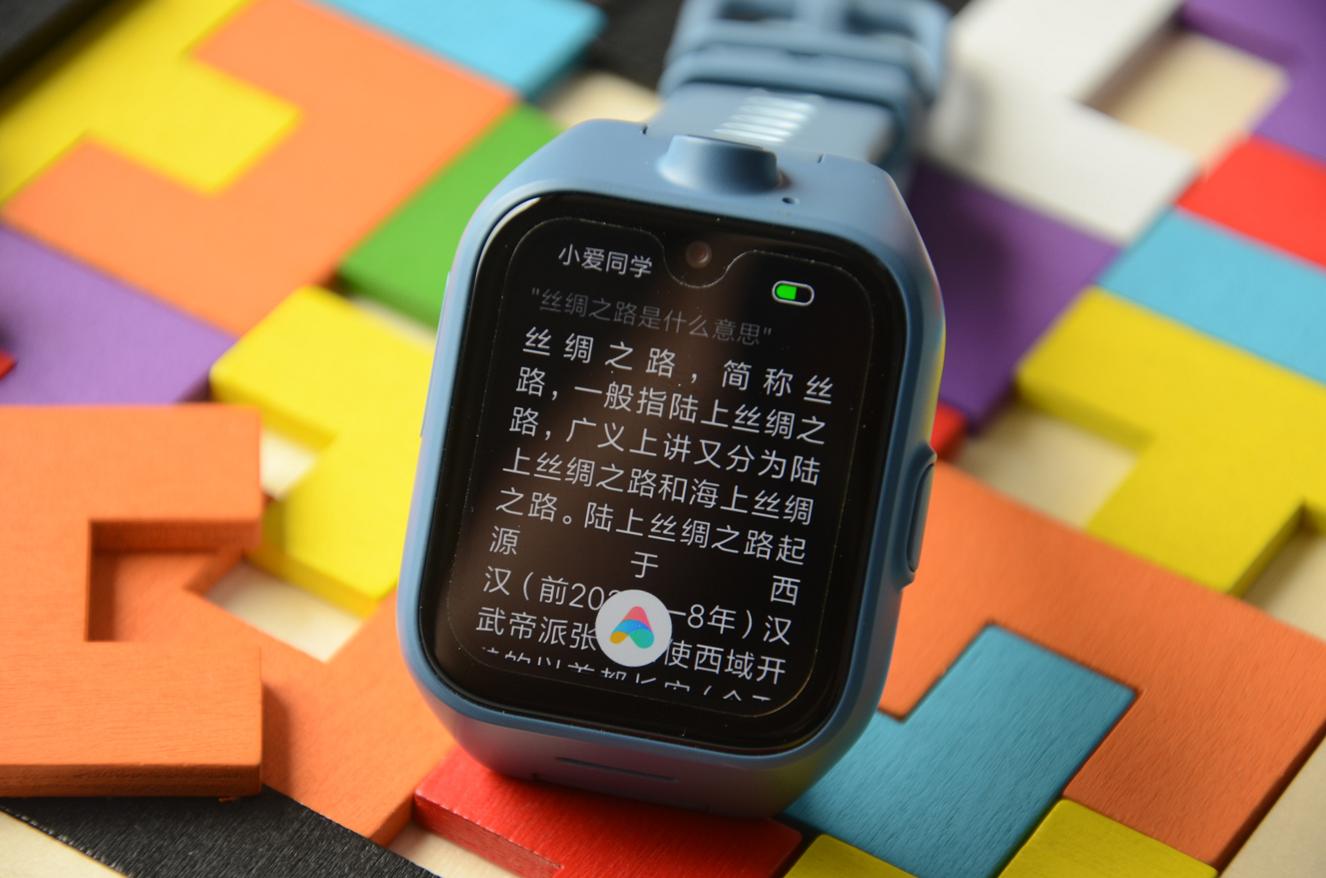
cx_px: 663
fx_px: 5788
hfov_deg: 13.1
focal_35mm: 158
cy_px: 439
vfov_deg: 8.7
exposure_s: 1/125
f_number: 5.6
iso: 320
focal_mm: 105
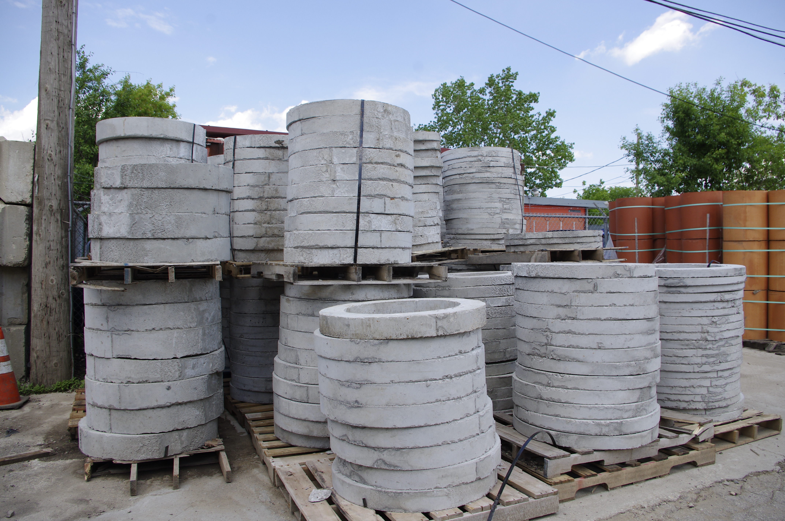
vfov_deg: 47.8
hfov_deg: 67.4
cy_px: 260
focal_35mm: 27
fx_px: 588
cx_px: 392
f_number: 7.1
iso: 200
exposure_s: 1/320
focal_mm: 18
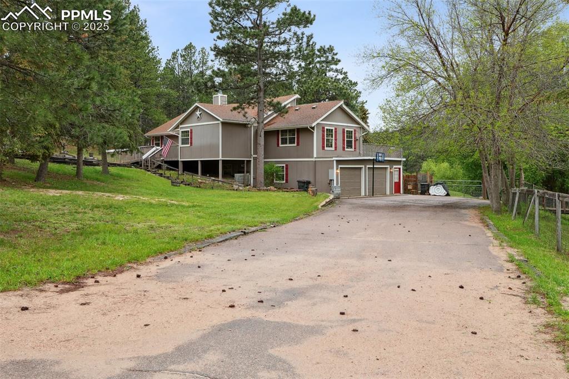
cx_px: 284
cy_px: 190
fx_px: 474
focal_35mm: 30
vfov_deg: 43.6
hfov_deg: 61.9
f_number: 9
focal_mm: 20
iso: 400
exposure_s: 1/60
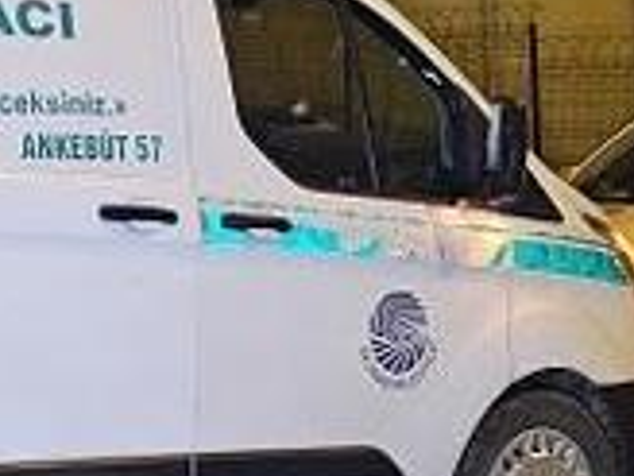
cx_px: 240
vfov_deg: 13.6
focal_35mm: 108
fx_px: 1978
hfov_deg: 18.2
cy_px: 106
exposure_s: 1/33.3
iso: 640
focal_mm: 6.3
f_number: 1.7
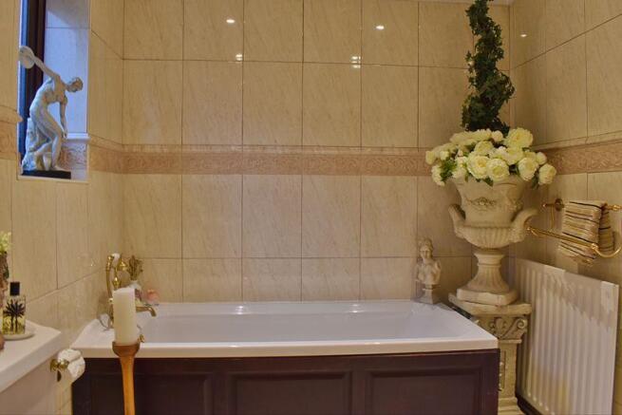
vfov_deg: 48.0
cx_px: 311
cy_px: 208
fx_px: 467
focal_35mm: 27
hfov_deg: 67.4
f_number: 13
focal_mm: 18
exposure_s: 1/3
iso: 360
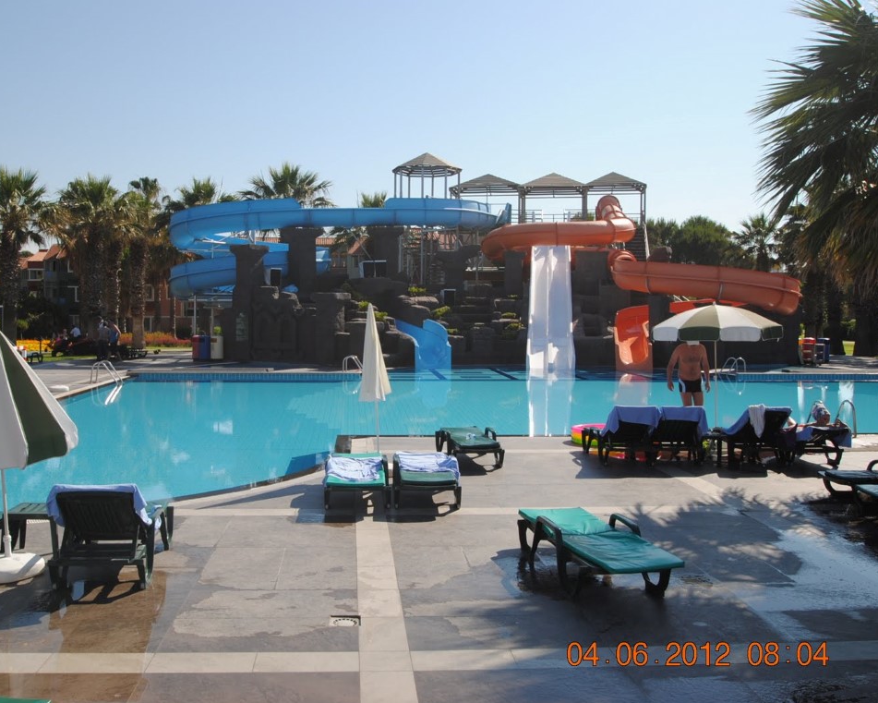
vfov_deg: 43.4
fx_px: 884
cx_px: 400
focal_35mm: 34
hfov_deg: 52.8
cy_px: 353
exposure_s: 1/200
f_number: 10
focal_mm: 20
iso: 100
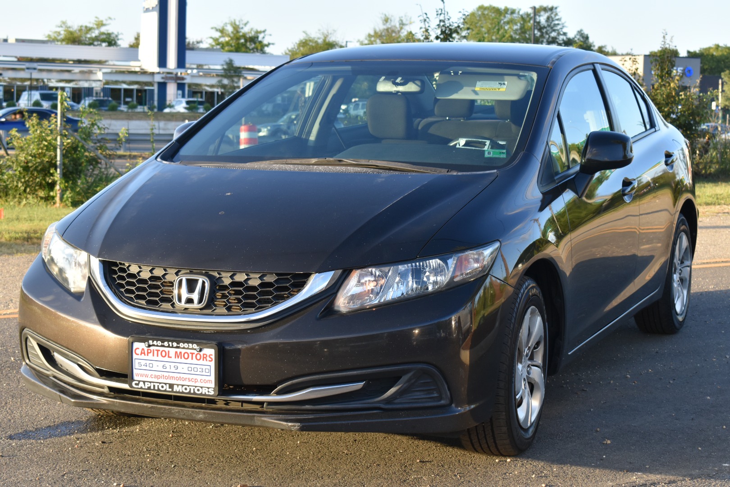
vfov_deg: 18.9
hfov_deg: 28.1
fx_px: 1460
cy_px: 244
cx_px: 365
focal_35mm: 72
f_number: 7.1
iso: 400
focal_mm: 48
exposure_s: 1/200
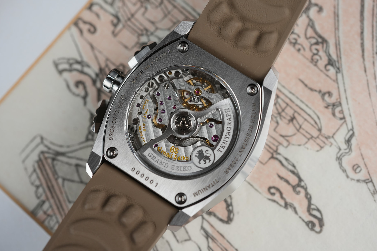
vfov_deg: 27.0
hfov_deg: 39.6
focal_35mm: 50
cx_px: 188
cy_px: 126
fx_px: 524
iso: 500
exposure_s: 1/100
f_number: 5
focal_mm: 50
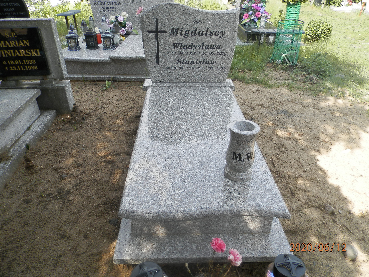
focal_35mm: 25
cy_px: 138
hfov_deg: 69.4
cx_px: 184
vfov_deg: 54.9
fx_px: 266
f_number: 3.1
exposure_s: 1/250
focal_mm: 4.5
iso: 80
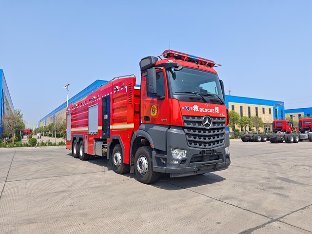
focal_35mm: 23
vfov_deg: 58.9
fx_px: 207
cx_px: 156
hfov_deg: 73.9
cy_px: 117
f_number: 1.6
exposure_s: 1/1774
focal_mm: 6.55
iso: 50
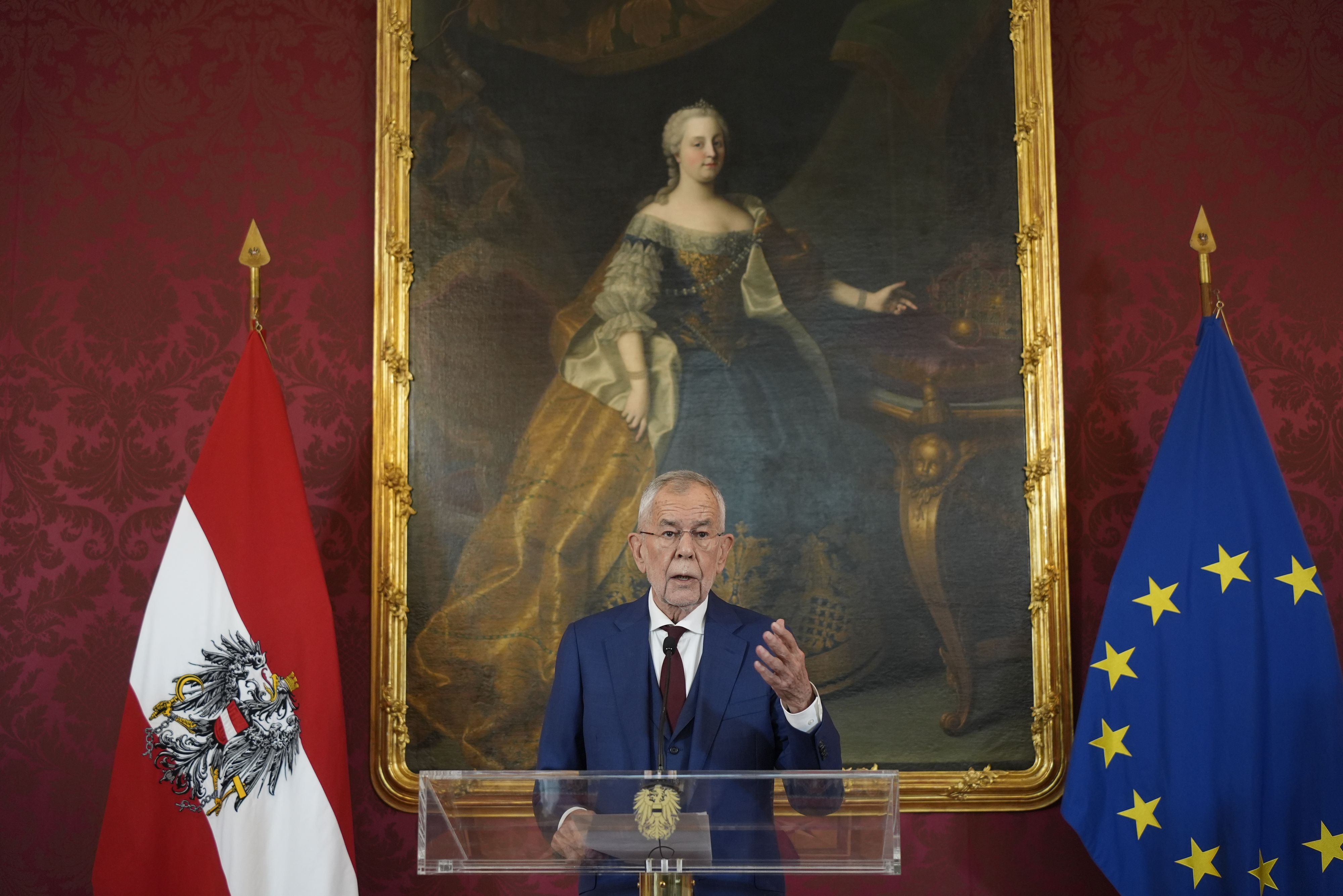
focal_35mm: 54
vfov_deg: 25.1
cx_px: 672
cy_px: 448
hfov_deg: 36.9
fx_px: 2014
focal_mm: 54
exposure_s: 1/200
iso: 2000
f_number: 4
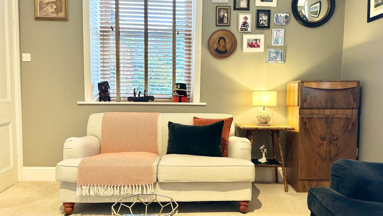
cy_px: 113
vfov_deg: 42.9
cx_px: 191
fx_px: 274
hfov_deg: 69.9
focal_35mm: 27
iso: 200
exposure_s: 1/50
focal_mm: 6.86
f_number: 1.78
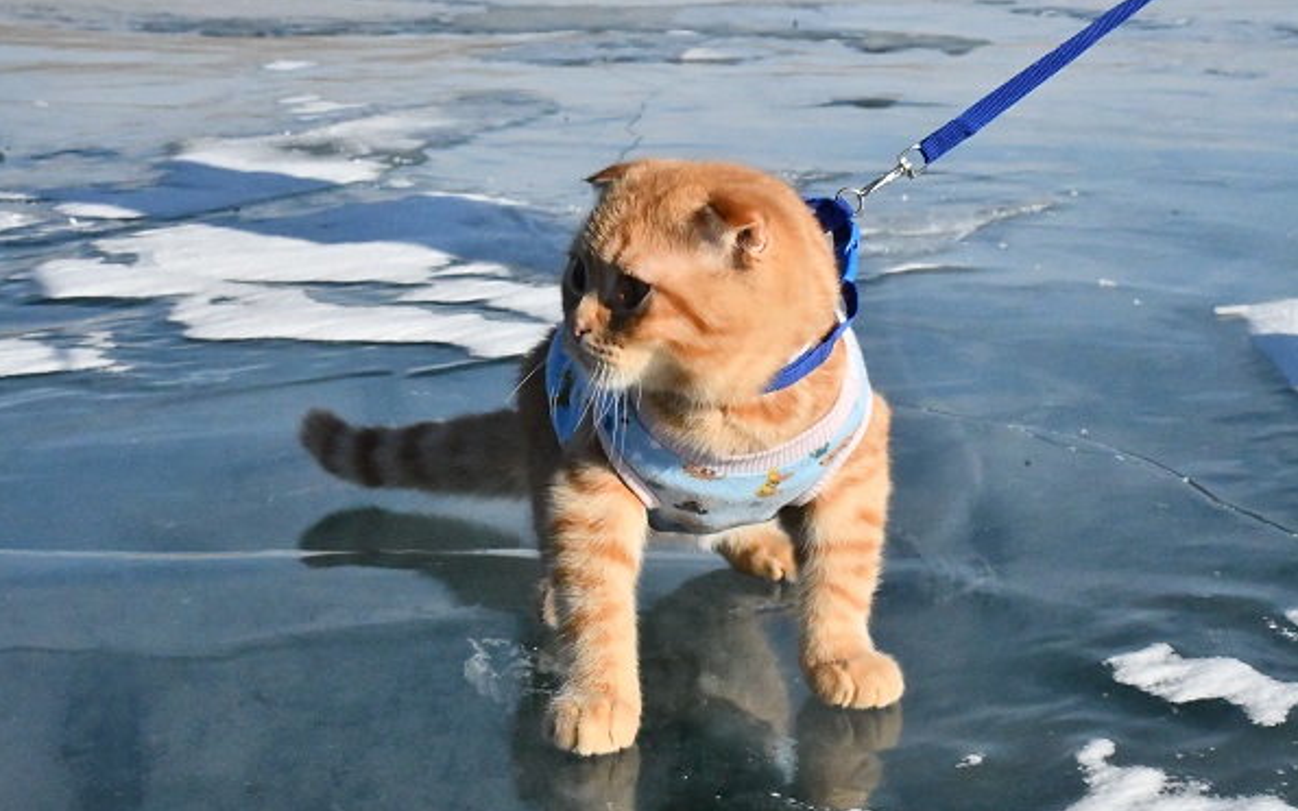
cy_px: 397
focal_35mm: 74
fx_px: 2618
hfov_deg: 27.8
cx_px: 650
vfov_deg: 17.6
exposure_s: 1/6400
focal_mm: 48
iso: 8000
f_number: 29
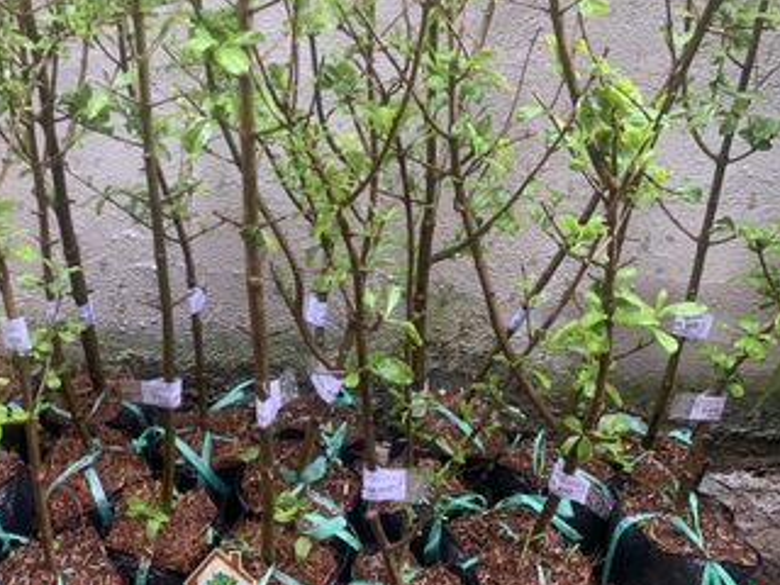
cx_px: 219
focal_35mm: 39
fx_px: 879
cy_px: 239
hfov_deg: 46.6
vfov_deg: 36.7
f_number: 1.8
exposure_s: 1/73
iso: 100
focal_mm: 4.25
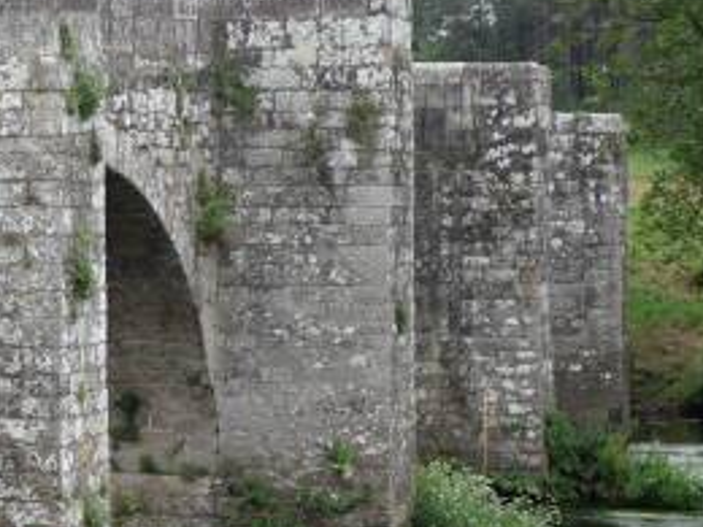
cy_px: 303
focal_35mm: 123
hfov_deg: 15.4
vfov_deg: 12.0
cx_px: -138
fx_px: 2498
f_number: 1.7
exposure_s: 1/2500
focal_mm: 25
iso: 200
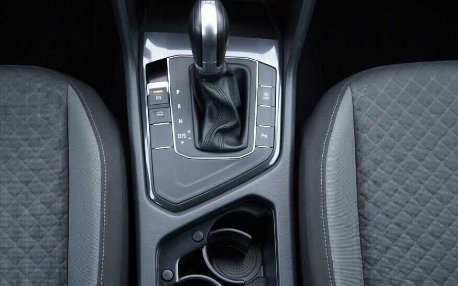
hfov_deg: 46.2
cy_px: 154
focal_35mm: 43
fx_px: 537
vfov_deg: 29.8
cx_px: 209
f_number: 2.8
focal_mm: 24
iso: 320
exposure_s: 1/40
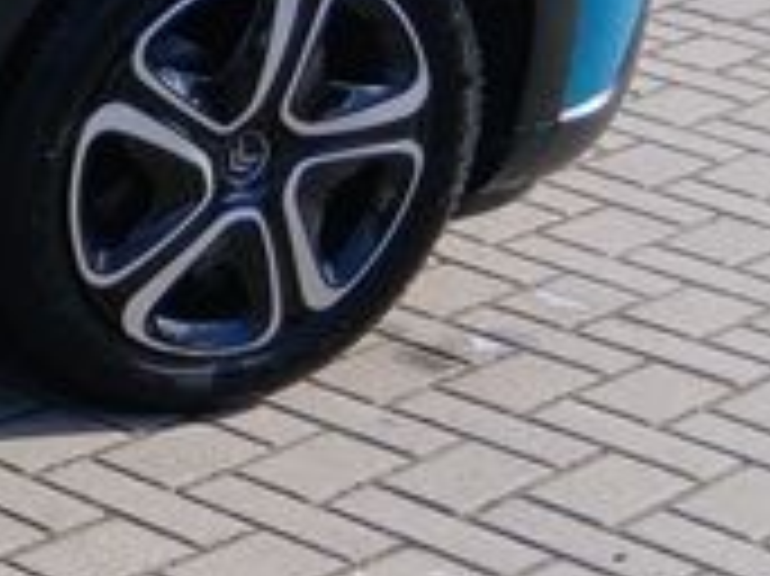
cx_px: -1193
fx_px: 3468
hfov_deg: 10.5
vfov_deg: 9.4
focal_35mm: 156
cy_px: 18
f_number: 1.8
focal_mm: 3.98
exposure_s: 1/235
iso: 20
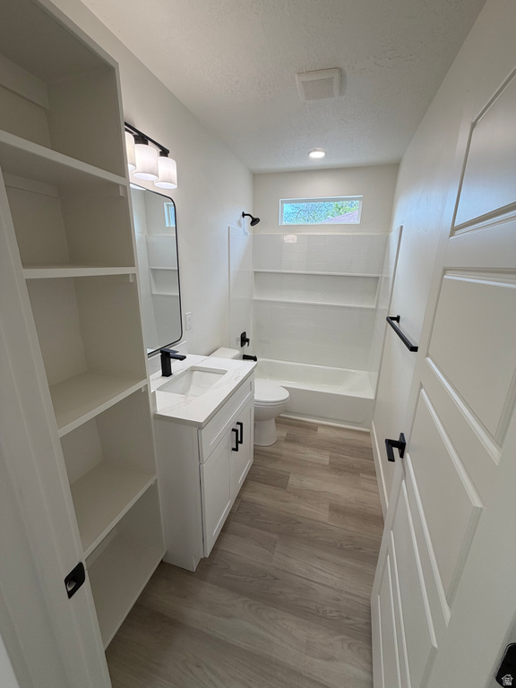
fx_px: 278
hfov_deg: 85.7
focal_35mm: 14
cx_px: 258
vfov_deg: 102.1
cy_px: 344
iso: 80
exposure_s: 1/120
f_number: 2.2
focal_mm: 2.22
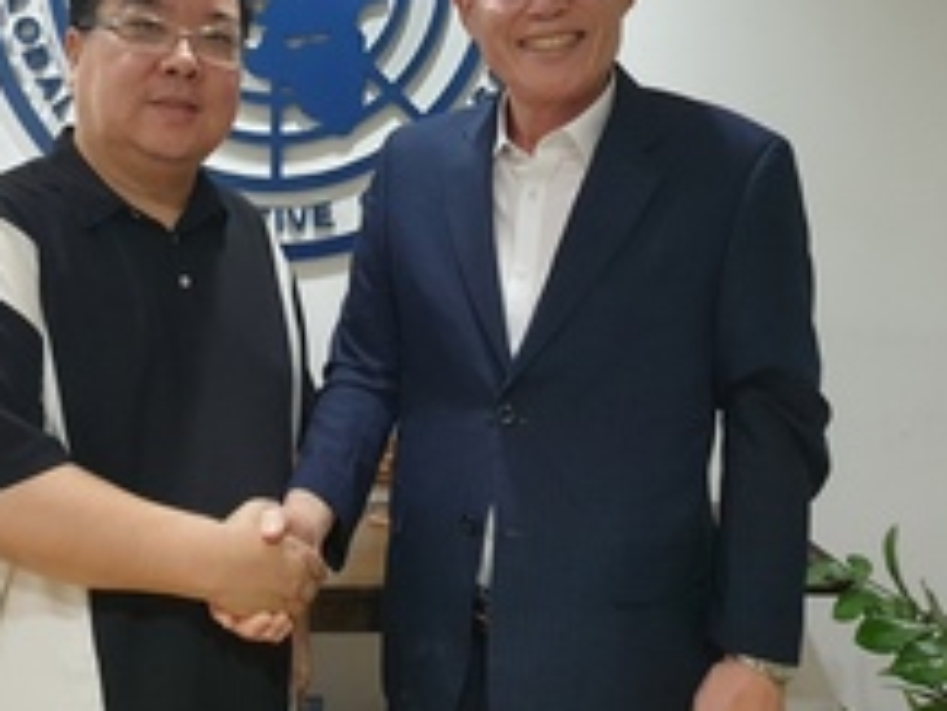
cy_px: 172
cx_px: 262
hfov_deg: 43.6
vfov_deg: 33.6
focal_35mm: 42
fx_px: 1150
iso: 320
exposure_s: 1/50
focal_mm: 4.3
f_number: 1.5
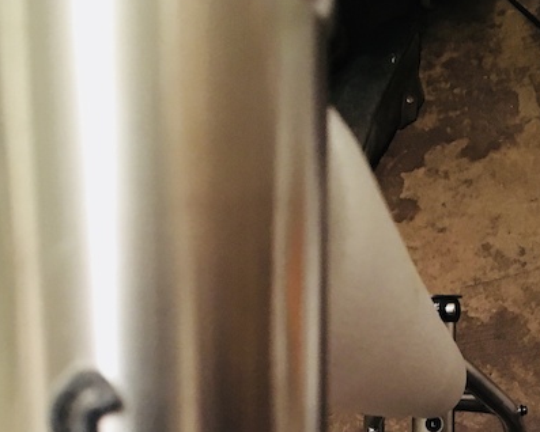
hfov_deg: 32.7
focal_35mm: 57
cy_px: 482
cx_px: 356
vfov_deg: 24.8
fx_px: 911
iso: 400
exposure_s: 1/15
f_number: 2.2
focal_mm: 4.15
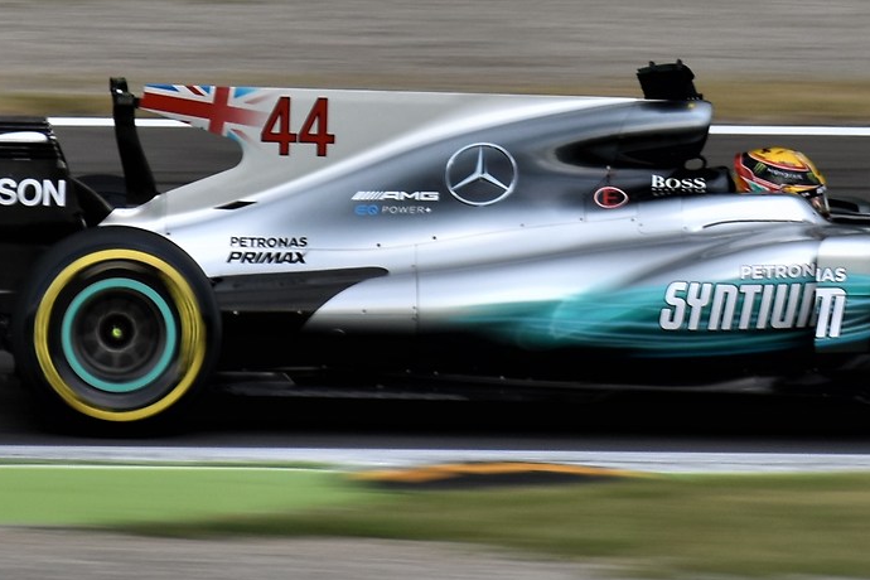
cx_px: 610
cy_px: -40
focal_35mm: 991
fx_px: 23947
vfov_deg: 1.4
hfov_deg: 2.1
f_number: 5.6
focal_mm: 190
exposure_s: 1/200
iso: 160
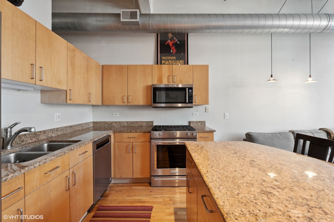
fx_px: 148
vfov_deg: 73.7
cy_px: 111
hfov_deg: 96.7
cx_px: 167
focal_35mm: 16
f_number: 7.1
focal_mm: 16
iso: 320
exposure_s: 1/13
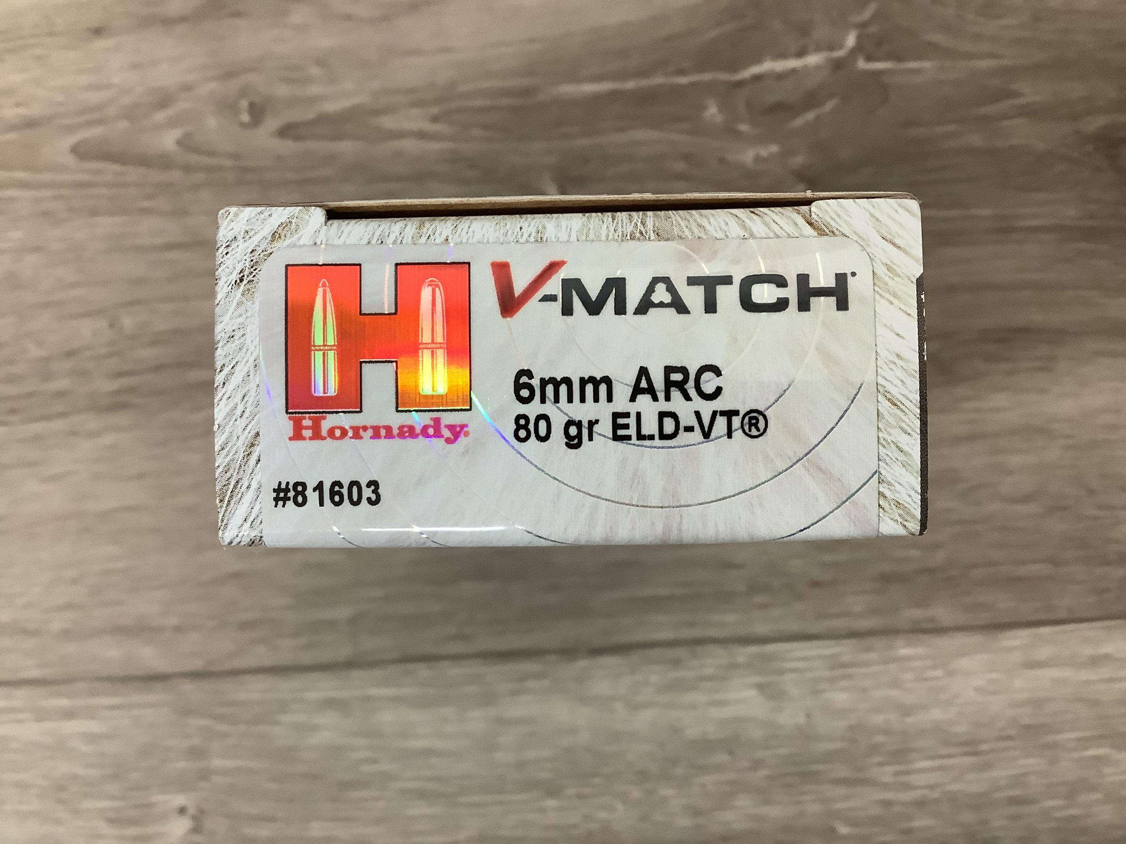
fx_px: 1008
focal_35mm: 31
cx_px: 563
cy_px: 422
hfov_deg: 58.4
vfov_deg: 45.4
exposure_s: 1/60
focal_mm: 3.3
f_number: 2.4
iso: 200
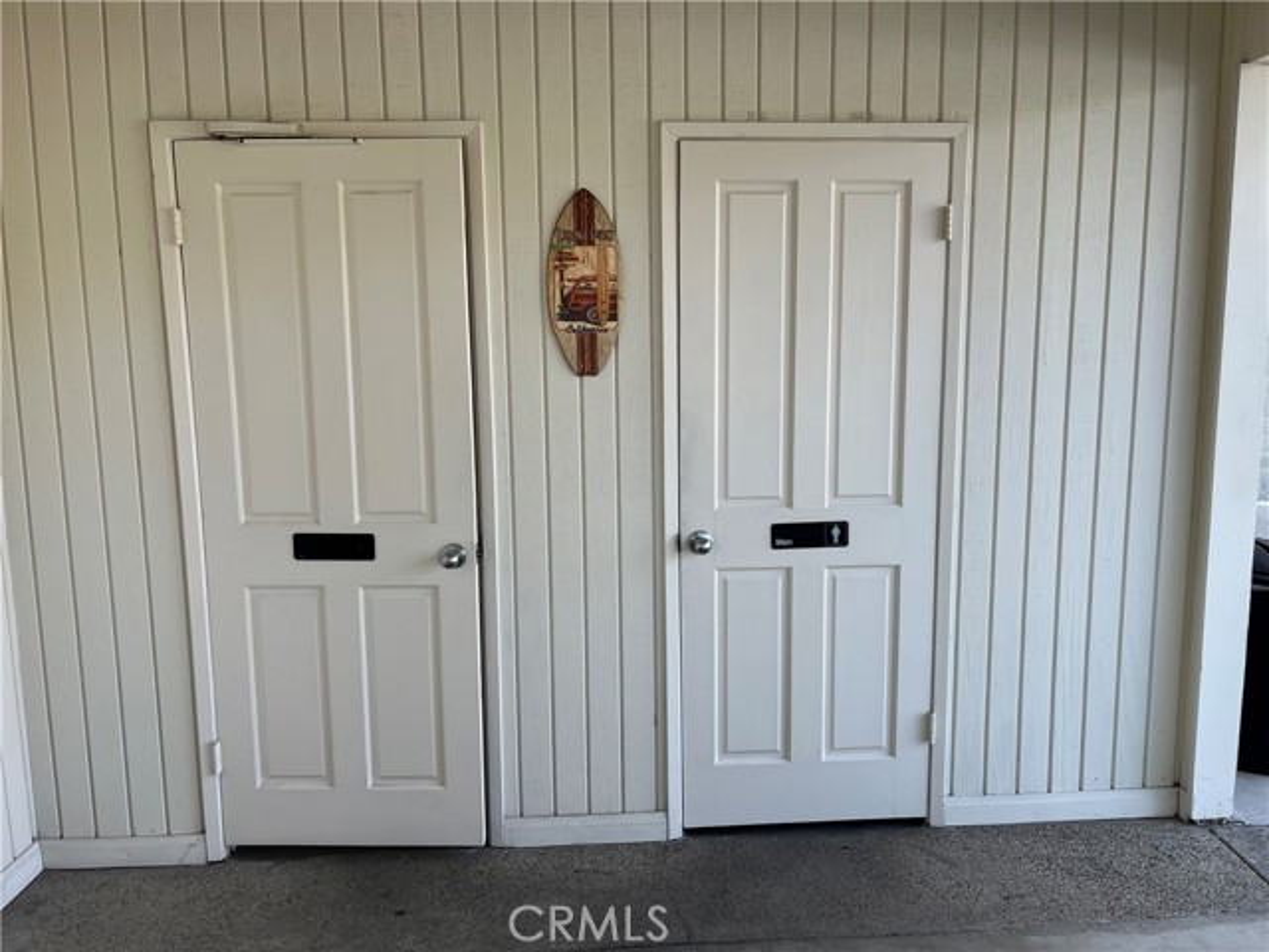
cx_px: 634
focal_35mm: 26
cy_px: 476
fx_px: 953
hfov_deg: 67.3
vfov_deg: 53.1
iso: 40
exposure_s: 1/228
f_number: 1.6
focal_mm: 5.1
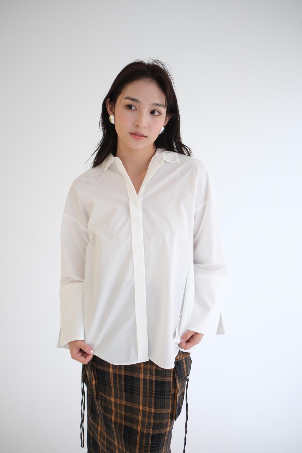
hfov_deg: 37.9
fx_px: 440
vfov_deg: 54.4
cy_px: 226
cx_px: 151
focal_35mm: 35
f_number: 1.4
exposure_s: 1/125
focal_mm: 23
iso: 160
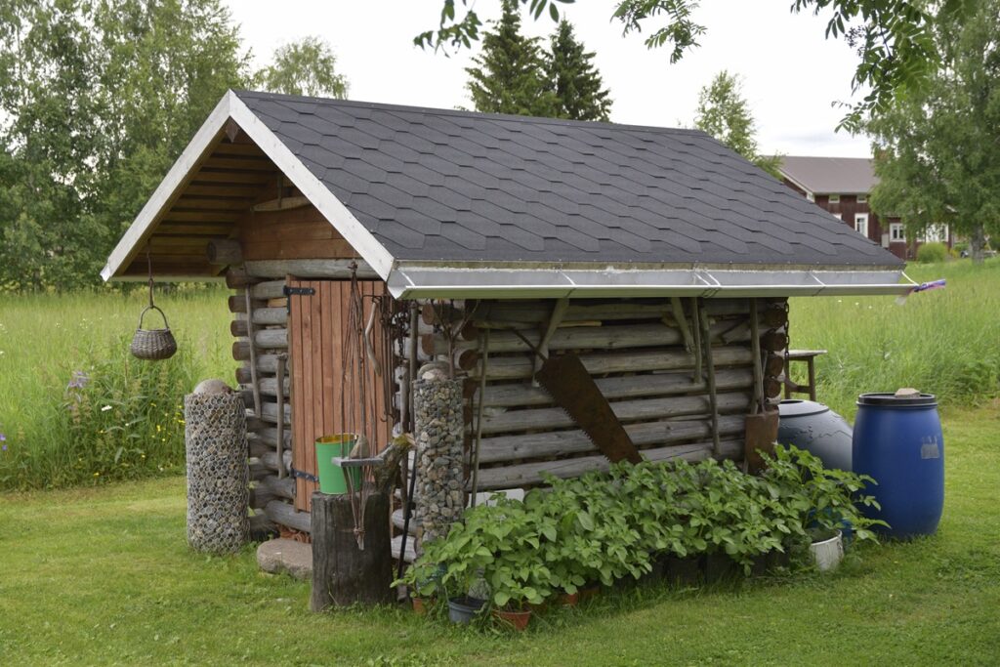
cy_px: 334
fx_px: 1583
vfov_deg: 23.8
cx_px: 500
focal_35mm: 57
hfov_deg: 35.0
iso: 320
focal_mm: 38
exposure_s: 1/640
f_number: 5.6
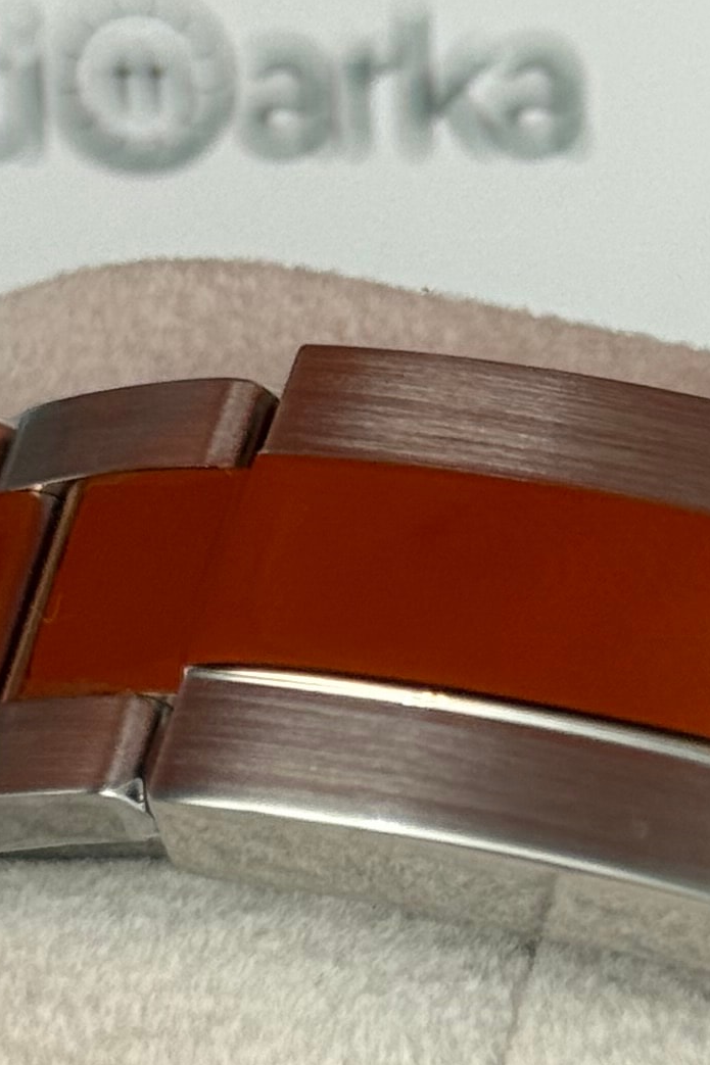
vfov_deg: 10.6
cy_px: 797
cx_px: 820
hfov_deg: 7.1
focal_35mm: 193
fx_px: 5711
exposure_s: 1/951
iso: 64
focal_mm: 6.76
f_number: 1.78
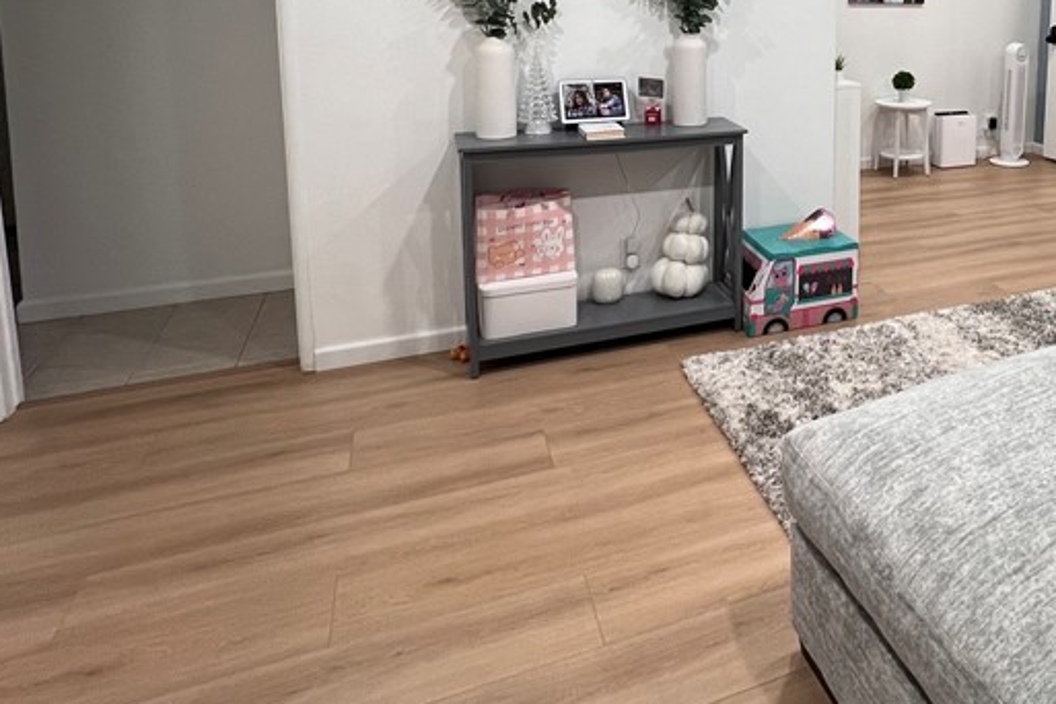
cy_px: 89
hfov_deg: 61.8
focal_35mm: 27
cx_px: 844
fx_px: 792
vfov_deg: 44.2
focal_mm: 1.57
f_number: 1.8
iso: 160
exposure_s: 1/60
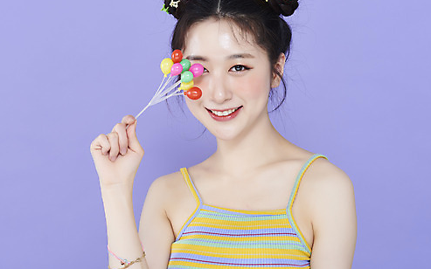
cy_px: 104
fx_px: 1527
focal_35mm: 130
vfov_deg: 10.1
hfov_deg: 16.1
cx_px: 177
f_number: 11
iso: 64
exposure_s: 1/125
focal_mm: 105
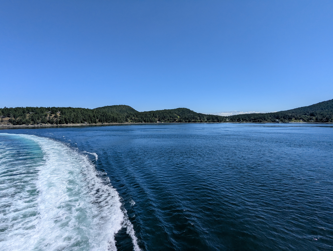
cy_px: 126
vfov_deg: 78.2
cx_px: 166
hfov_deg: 94.4
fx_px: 154
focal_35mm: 16
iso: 53
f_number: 2.2
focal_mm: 2.35
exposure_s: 1/3571
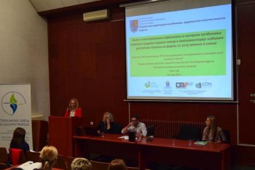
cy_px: 85
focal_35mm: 45
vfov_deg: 29.9
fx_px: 319
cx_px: 128
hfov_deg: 43.6
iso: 1600
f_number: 7.1
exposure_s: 1/60
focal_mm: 30
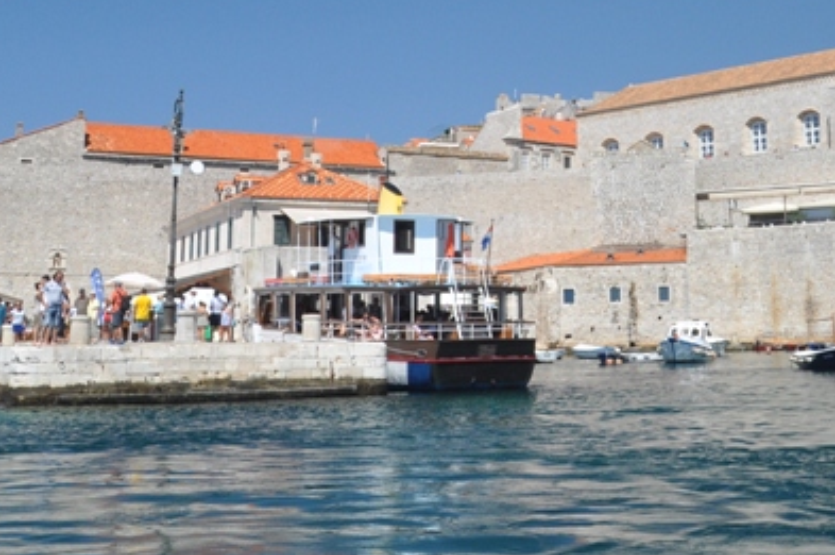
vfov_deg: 23.7
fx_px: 1274
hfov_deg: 35.3
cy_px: 27
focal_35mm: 55
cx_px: 648
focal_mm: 18
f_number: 10
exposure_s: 1/400
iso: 640
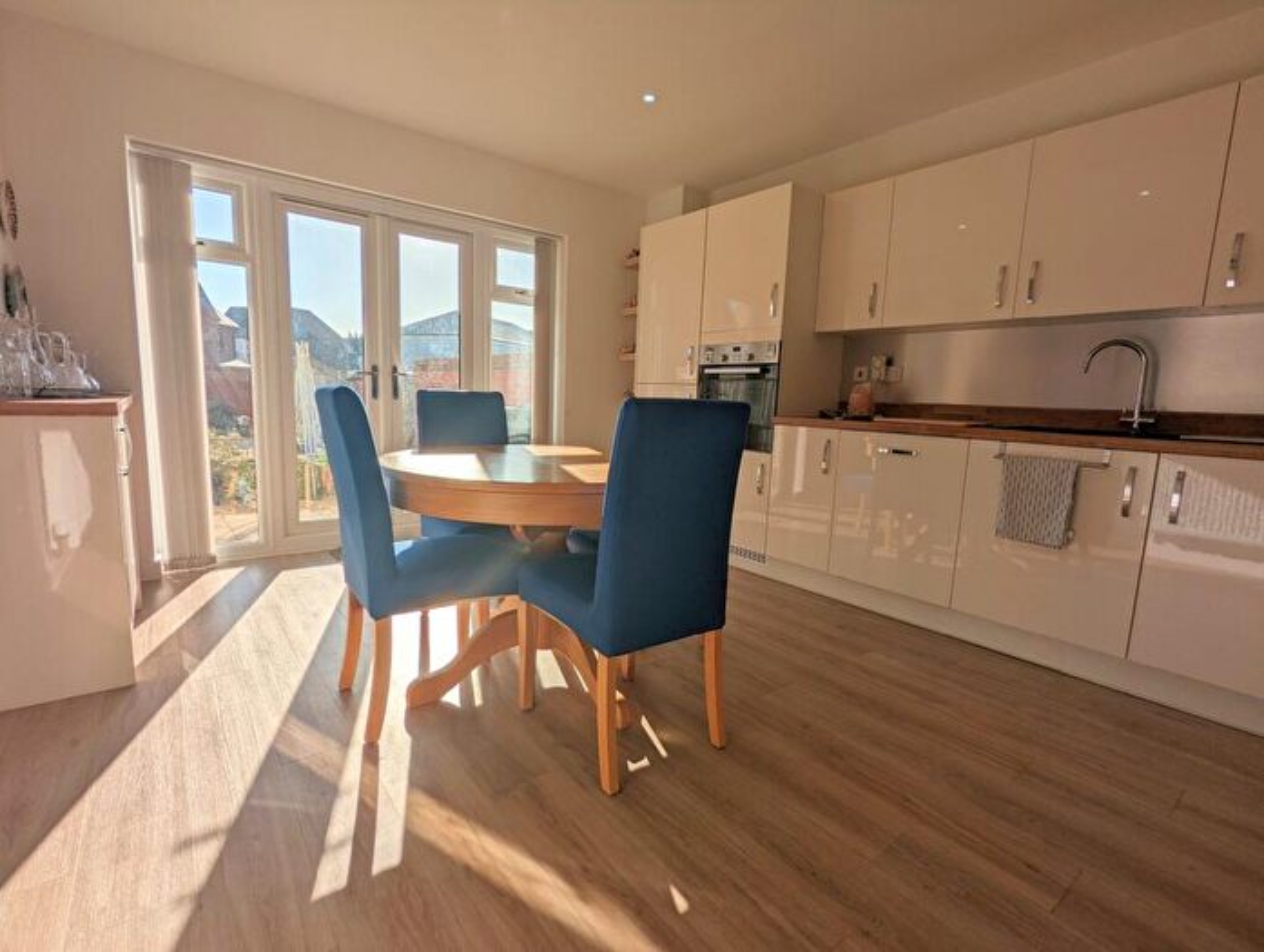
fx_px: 585
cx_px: 632
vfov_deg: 78.3
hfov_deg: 94.4
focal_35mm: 16
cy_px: 476
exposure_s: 1/2817
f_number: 2.2
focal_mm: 2.35
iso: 43
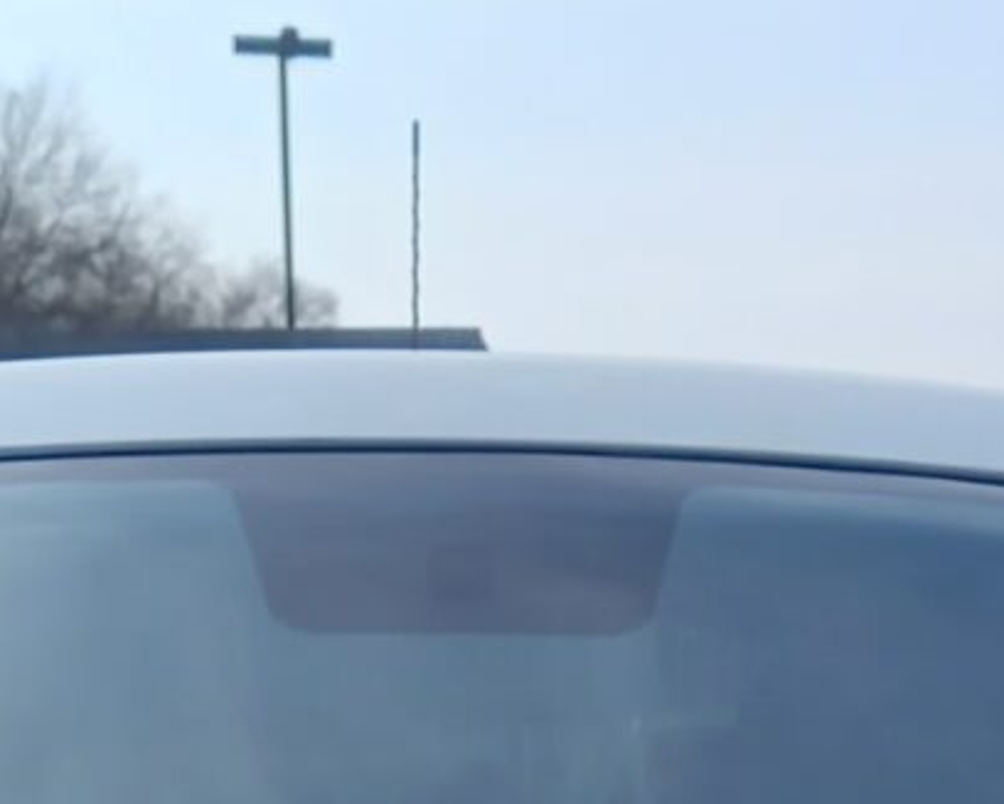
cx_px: 504
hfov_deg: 12.6
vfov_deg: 9.0
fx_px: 4550
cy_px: 2043
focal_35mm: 153
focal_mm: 4.6
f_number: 2
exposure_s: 1/394
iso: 25
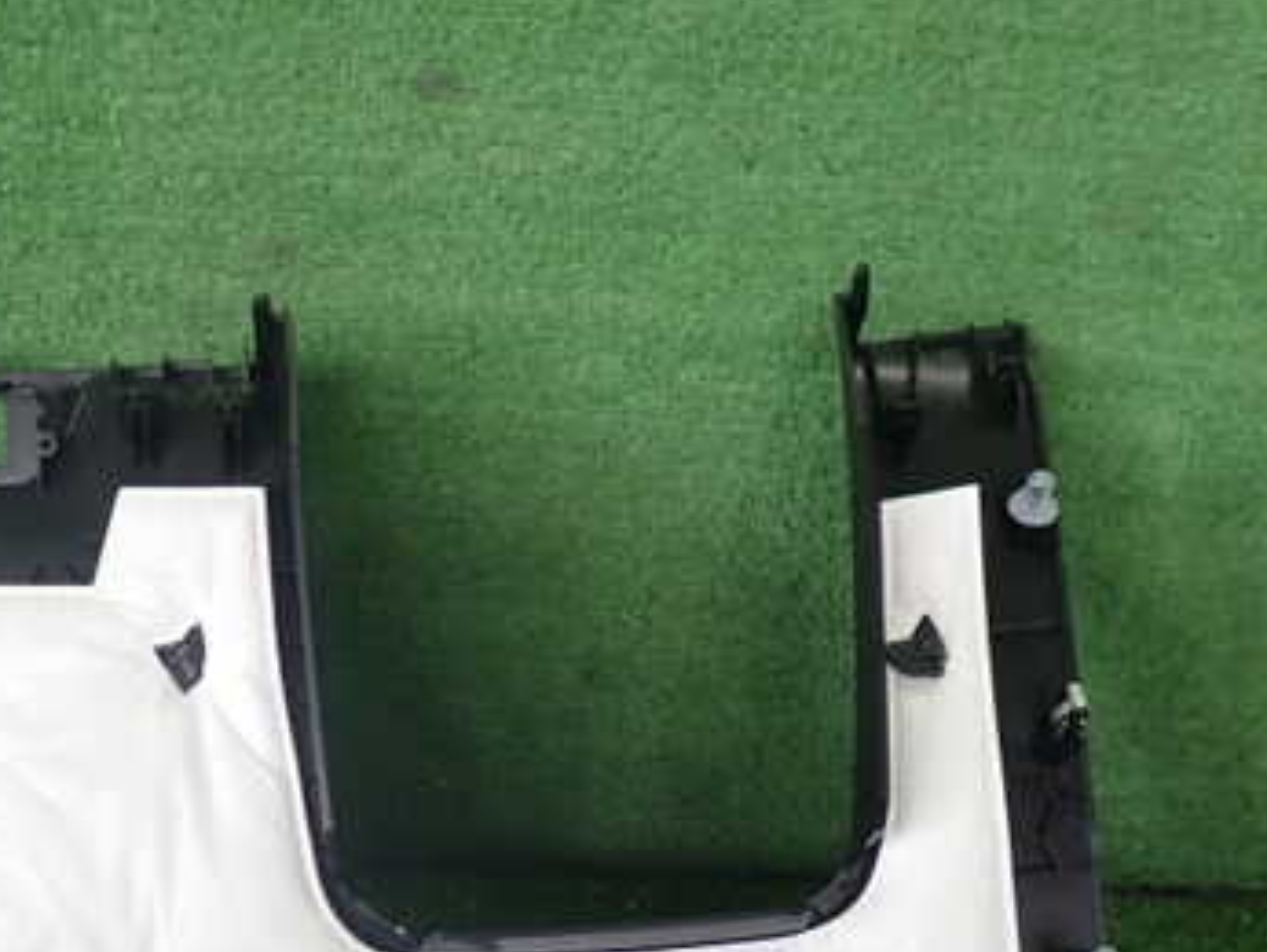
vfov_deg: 27.7
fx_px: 1905
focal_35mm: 52
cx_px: 403
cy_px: 707
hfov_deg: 36.3
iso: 200
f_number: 2.3
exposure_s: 1/80
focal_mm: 5.4
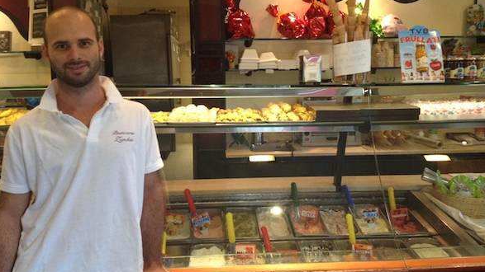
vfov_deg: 30.4
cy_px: 111
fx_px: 501
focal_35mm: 39
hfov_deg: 51.6
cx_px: 245
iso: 160
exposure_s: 1/20
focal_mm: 4.28
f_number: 2.4
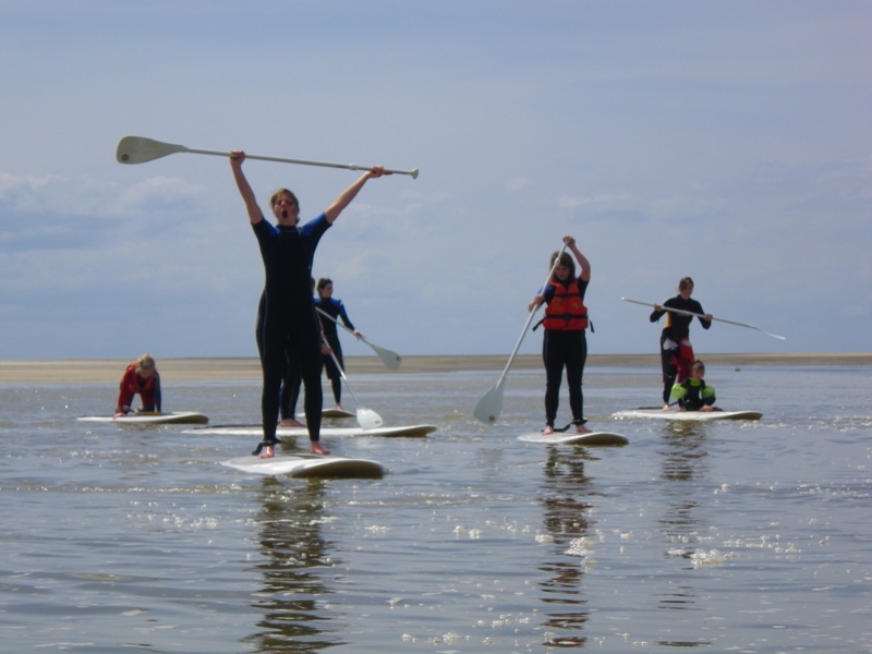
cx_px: 436
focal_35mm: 140
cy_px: 327
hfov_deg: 14.1
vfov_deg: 10.6
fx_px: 3527
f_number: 6.6
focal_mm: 25
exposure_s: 1/640
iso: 80
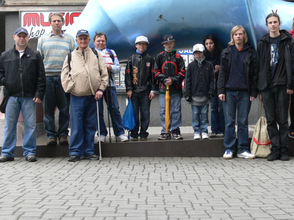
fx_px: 586
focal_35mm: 69
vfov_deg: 21.3
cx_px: 180
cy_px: 80
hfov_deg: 28.1
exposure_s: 1/125
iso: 100
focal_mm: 10.3
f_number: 5
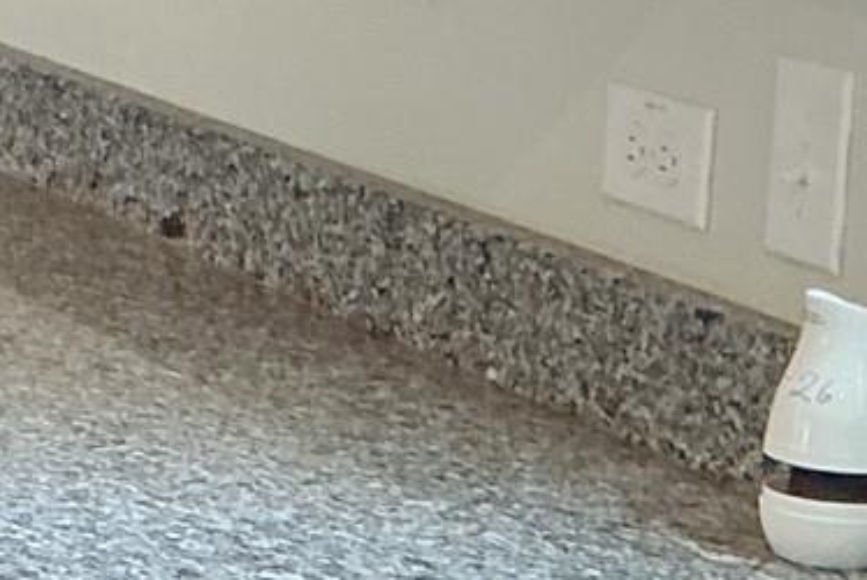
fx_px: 3977
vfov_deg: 8.3
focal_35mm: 165
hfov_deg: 11.1
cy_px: 126
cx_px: -969
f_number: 1.8
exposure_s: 1/60
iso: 125
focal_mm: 3
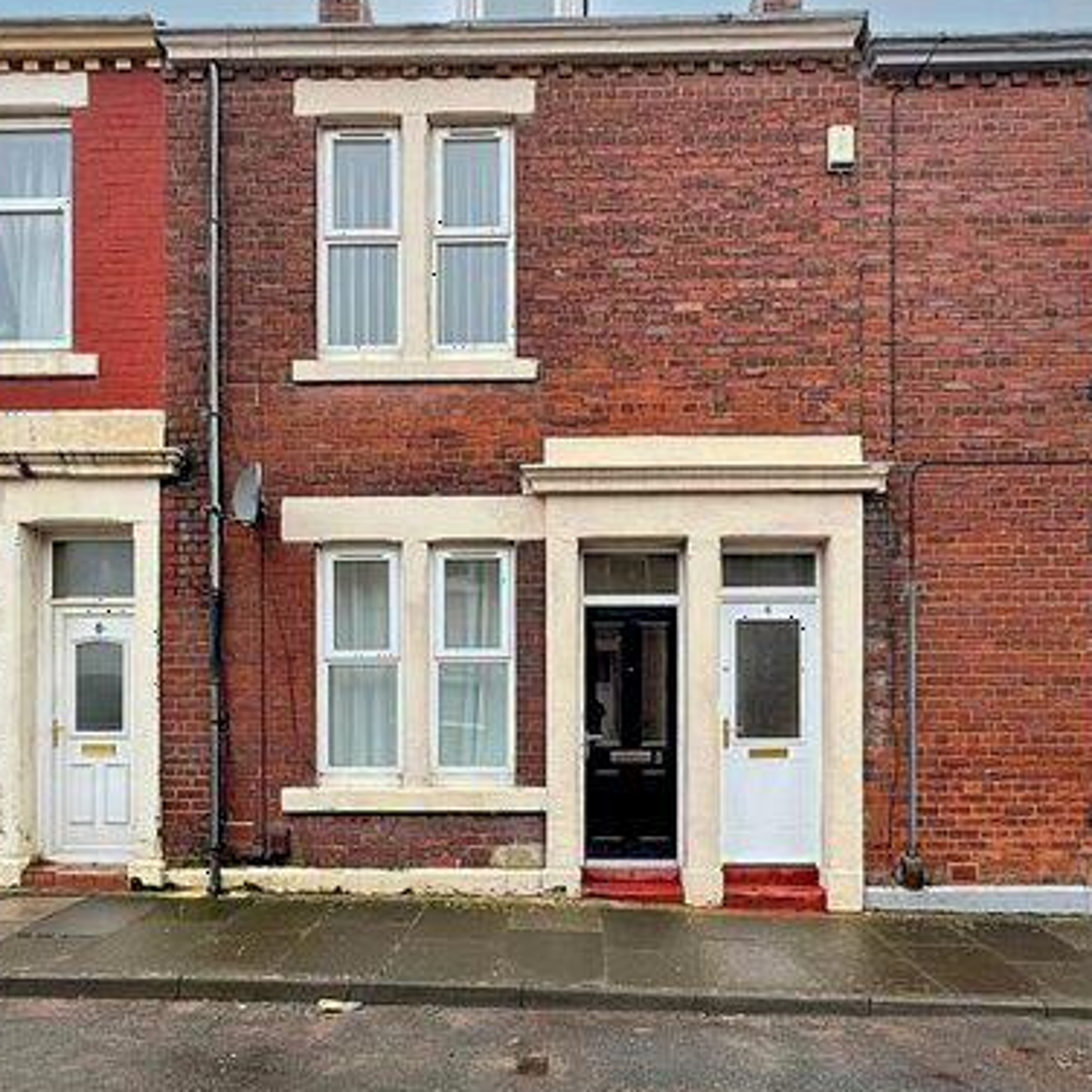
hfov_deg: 67.3
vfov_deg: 66.9
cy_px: 626
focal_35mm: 23
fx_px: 821
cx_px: 556
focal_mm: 2.2
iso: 40
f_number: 2.2
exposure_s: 1/132
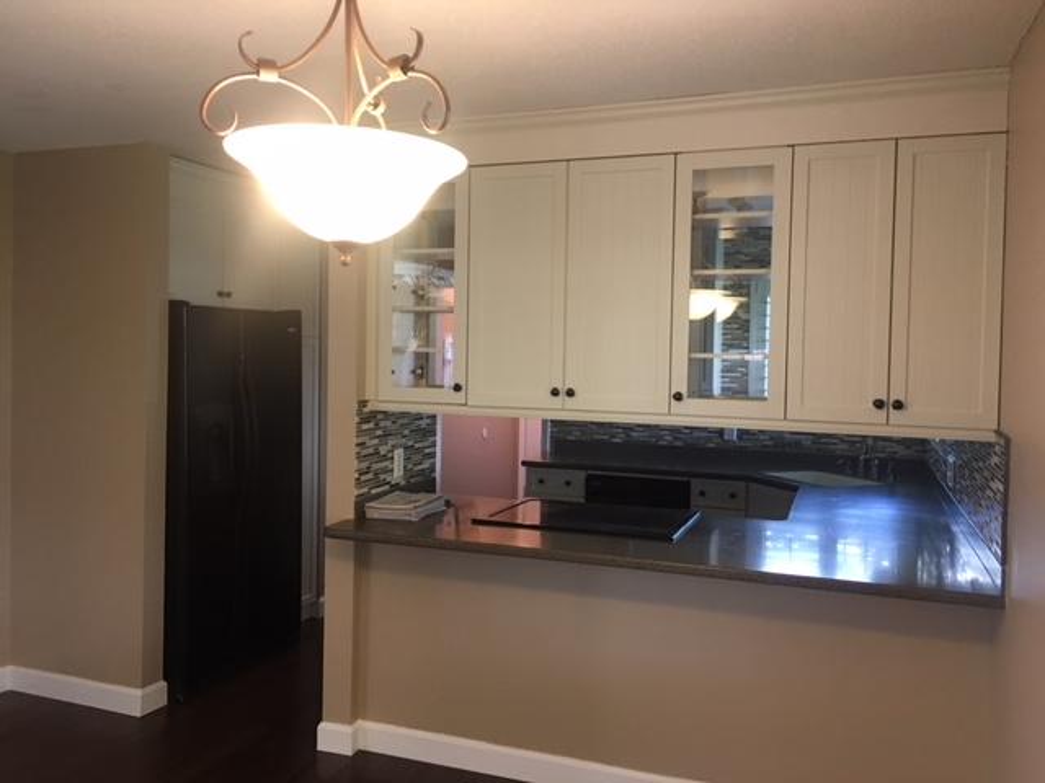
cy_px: 392
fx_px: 875
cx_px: 522
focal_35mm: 29
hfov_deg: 61.7
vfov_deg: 48.2
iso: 64
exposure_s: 1/15
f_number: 2.2
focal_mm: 4.15
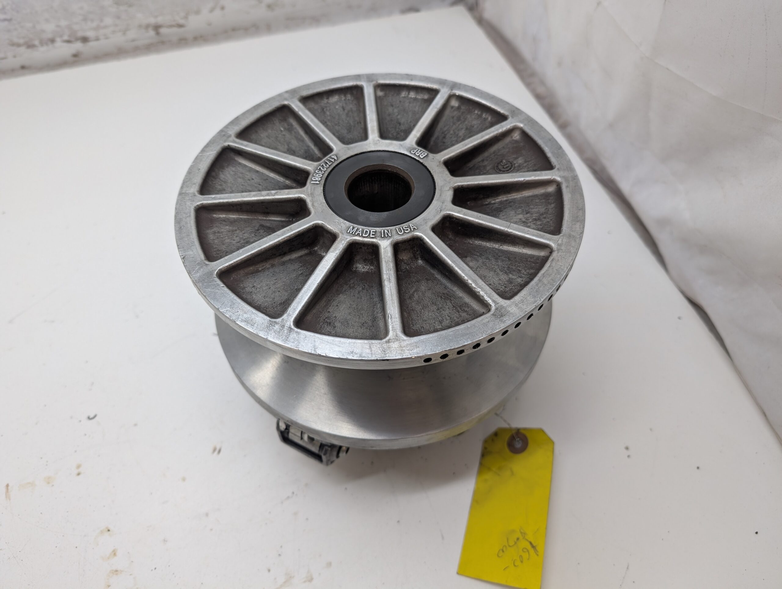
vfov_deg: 56.9
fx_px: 543
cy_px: 294
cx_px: 391
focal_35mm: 24
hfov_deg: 71.5
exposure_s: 1/91.9
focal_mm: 6.9
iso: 88
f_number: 1.68
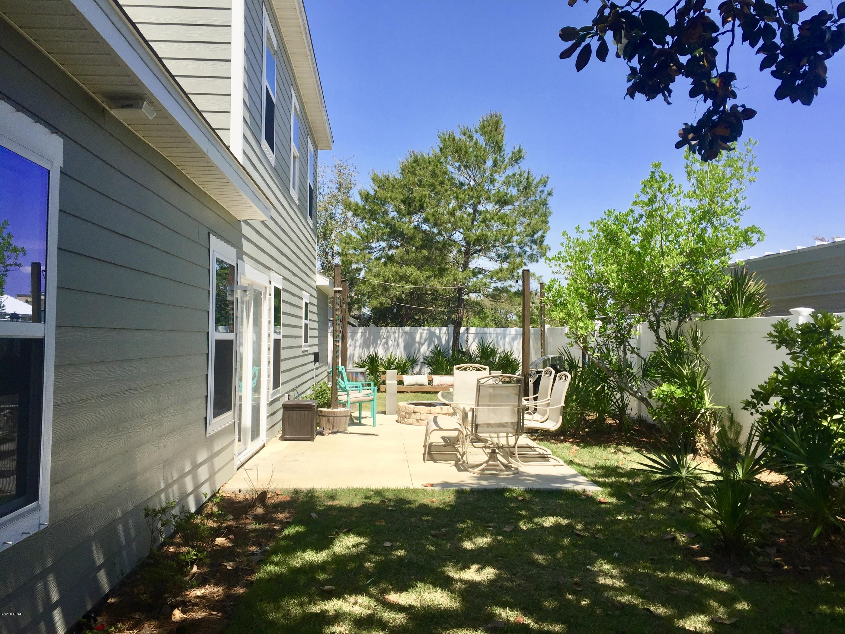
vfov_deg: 48.2
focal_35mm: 29
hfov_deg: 61.7
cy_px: 317
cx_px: 422
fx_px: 708
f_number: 2.2
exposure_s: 1/1721
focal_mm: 4.15
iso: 32
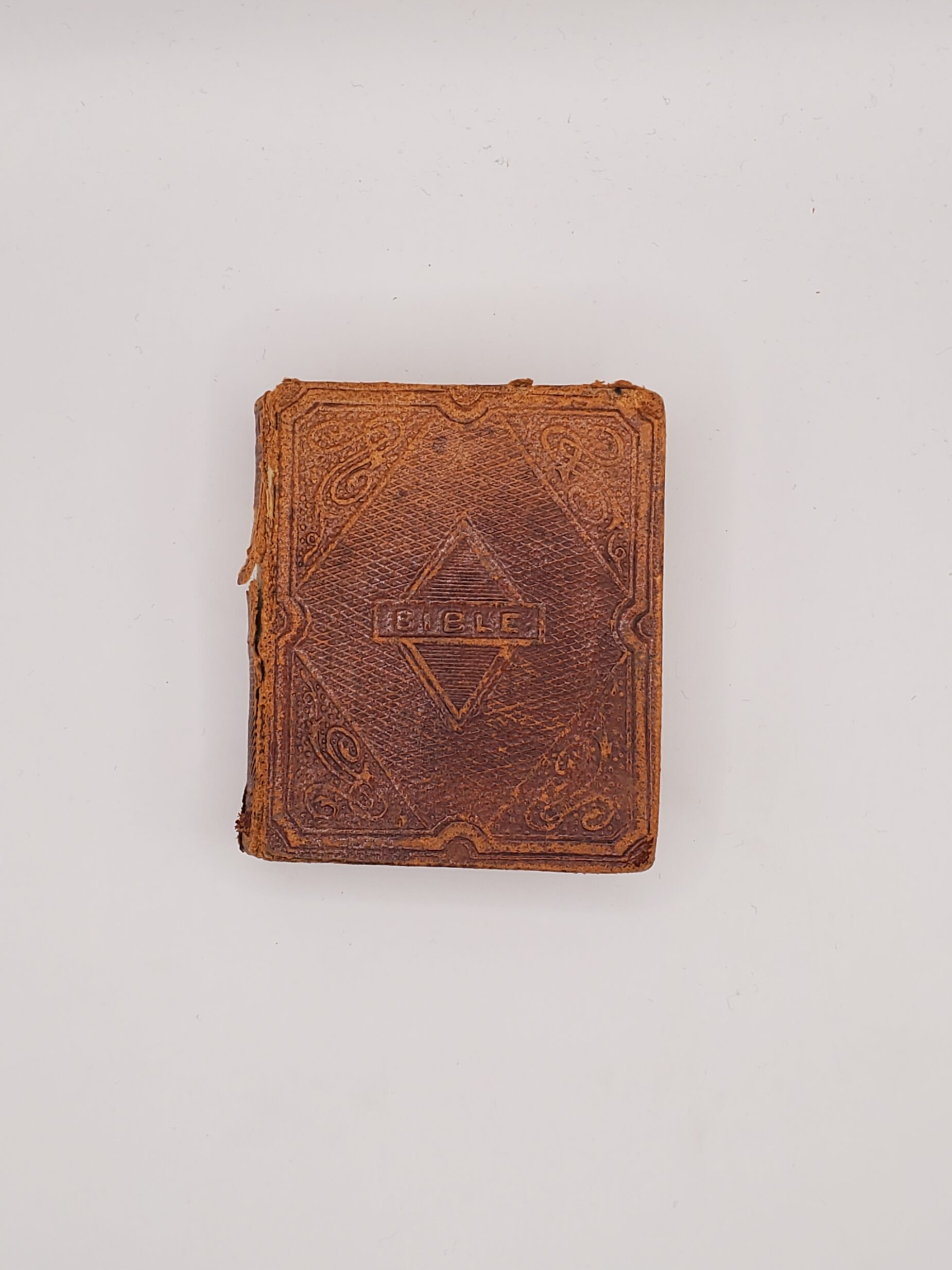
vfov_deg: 65.3
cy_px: 630
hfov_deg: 51.4
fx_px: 990
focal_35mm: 27
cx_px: 478
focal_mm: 4.3
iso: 50
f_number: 2.4
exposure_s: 1/172
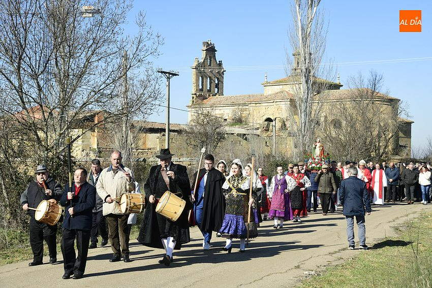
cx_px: 216
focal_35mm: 70
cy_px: 144
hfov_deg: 28.8
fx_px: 840
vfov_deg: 19.5
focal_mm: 70
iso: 160
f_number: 11
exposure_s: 1/160
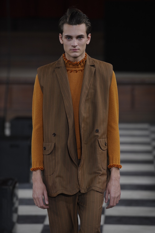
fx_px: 1293
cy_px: 116
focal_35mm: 200
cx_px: 78
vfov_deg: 10.3
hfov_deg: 6.9
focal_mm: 200
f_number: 4
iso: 1000
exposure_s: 1/500
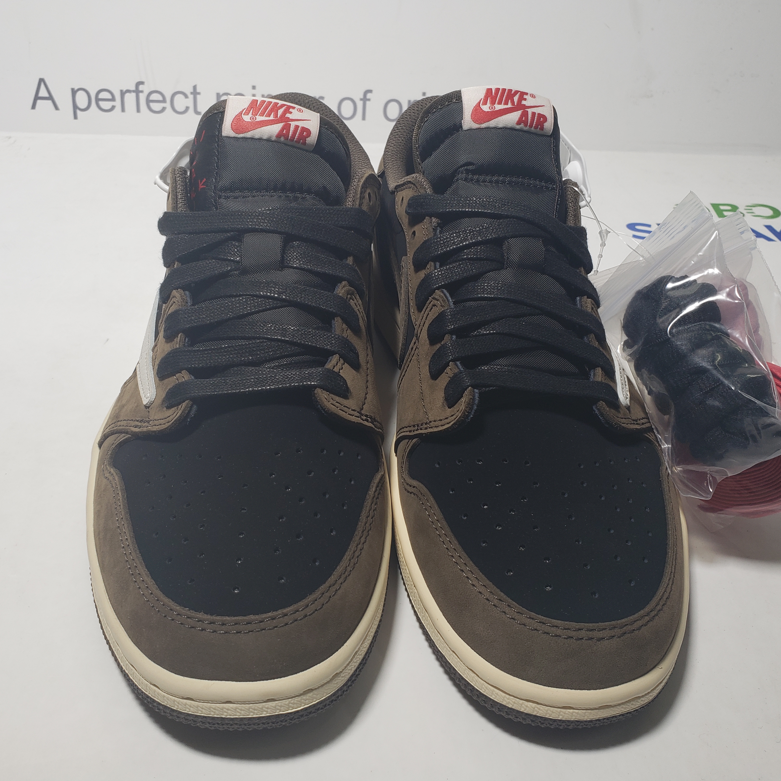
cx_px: 352
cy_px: 389
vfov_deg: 52.5
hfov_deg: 52.4
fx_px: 791
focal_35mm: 31
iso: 50
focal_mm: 4.3
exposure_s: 1/154
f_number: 2.4
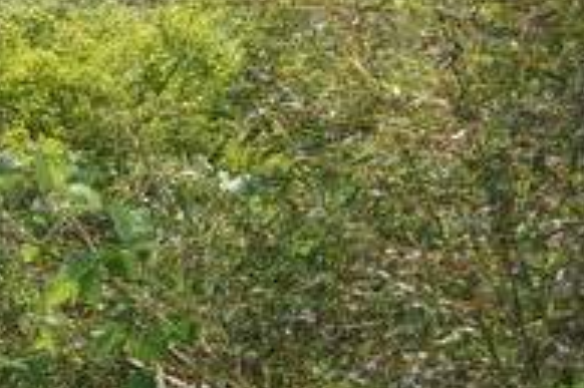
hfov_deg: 3.7
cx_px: -927
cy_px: -156
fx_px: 8979
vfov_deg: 2.5
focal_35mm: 554
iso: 100
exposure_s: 1/350
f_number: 5.6
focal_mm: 70
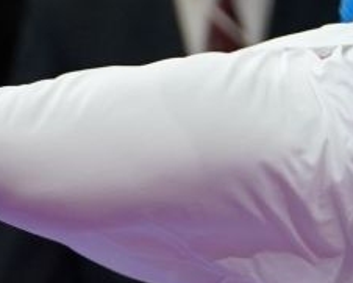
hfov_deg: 1.4
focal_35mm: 1391
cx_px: 322
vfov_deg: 1.1
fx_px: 14539
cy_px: -92
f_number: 2.8
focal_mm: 186
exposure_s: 1/1000
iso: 800
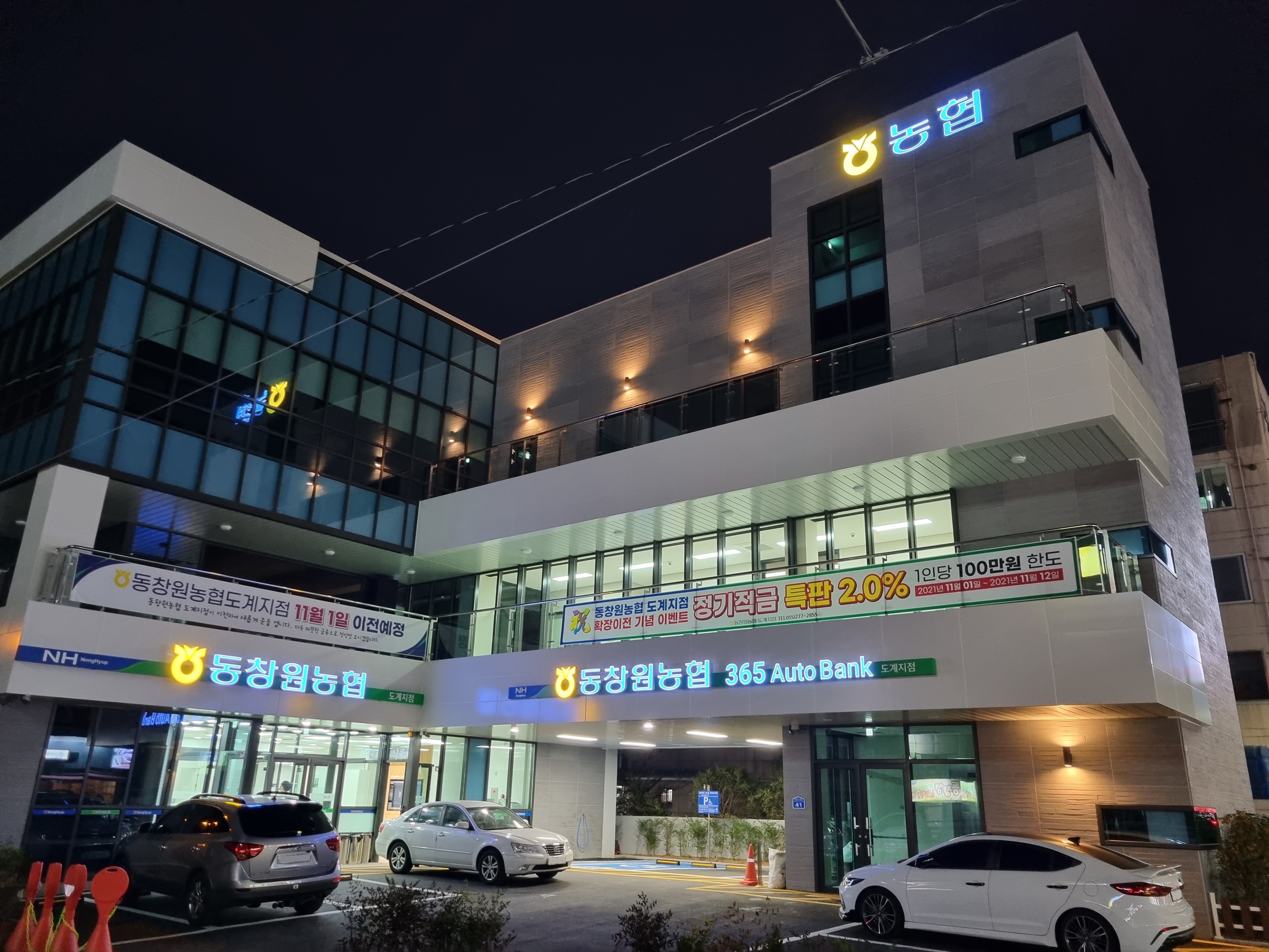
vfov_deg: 53.1
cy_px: 476
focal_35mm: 26
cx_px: 634
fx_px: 953
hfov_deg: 67.3
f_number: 1.8
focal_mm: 5.4
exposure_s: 1/40
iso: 400
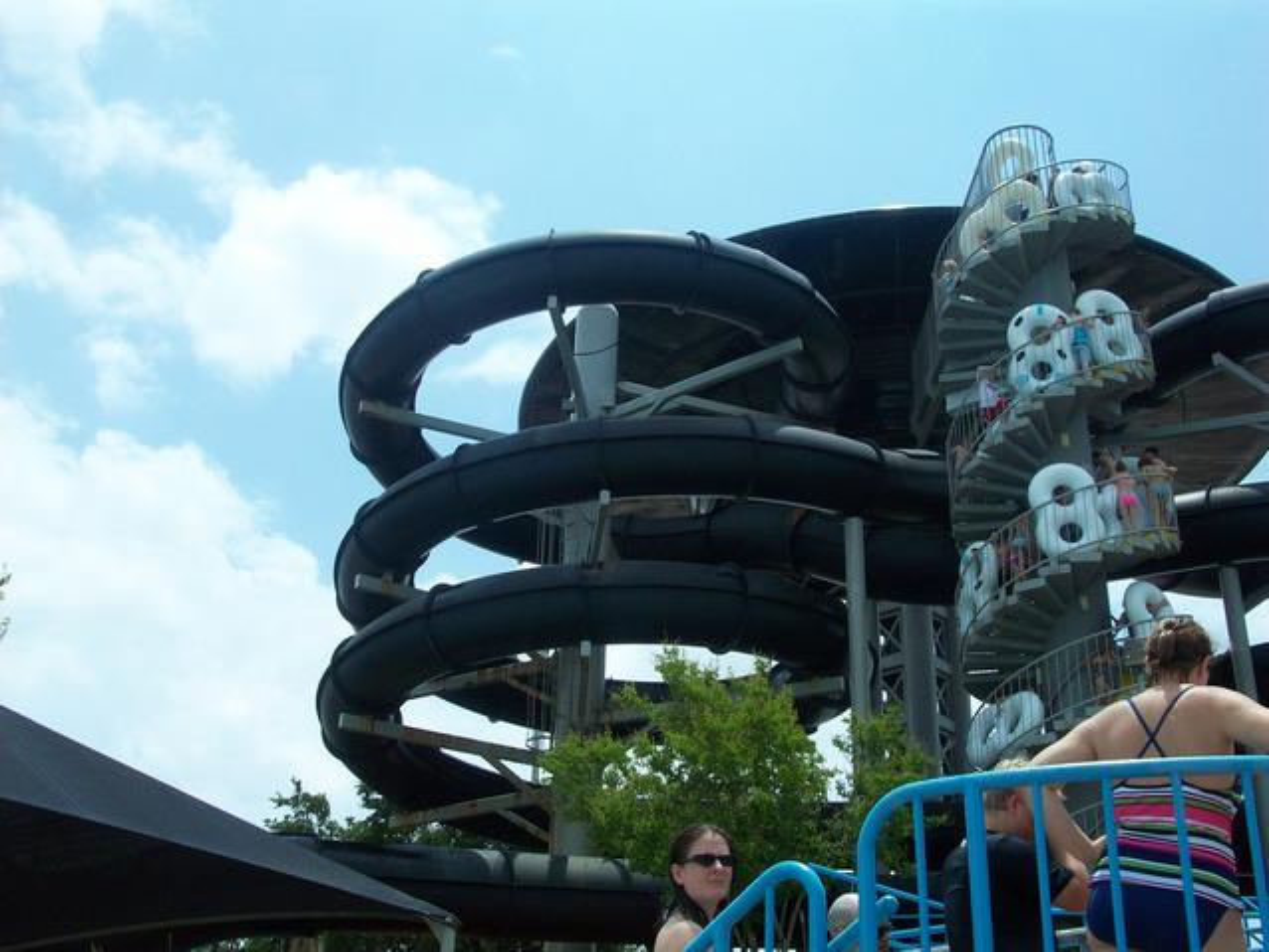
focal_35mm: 42
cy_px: 476
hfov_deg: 44.8
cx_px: 634
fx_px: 1540
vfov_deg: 34.4
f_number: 6.3
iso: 80
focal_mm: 7.1
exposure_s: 1/426
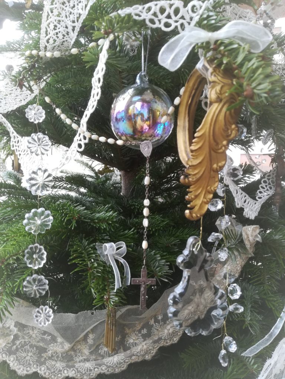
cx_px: 142
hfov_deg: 53.1
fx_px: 285
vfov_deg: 67.3
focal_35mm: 26
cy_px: 190
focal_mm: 3.83
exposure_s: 1/33.3
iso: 100
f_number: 2.2
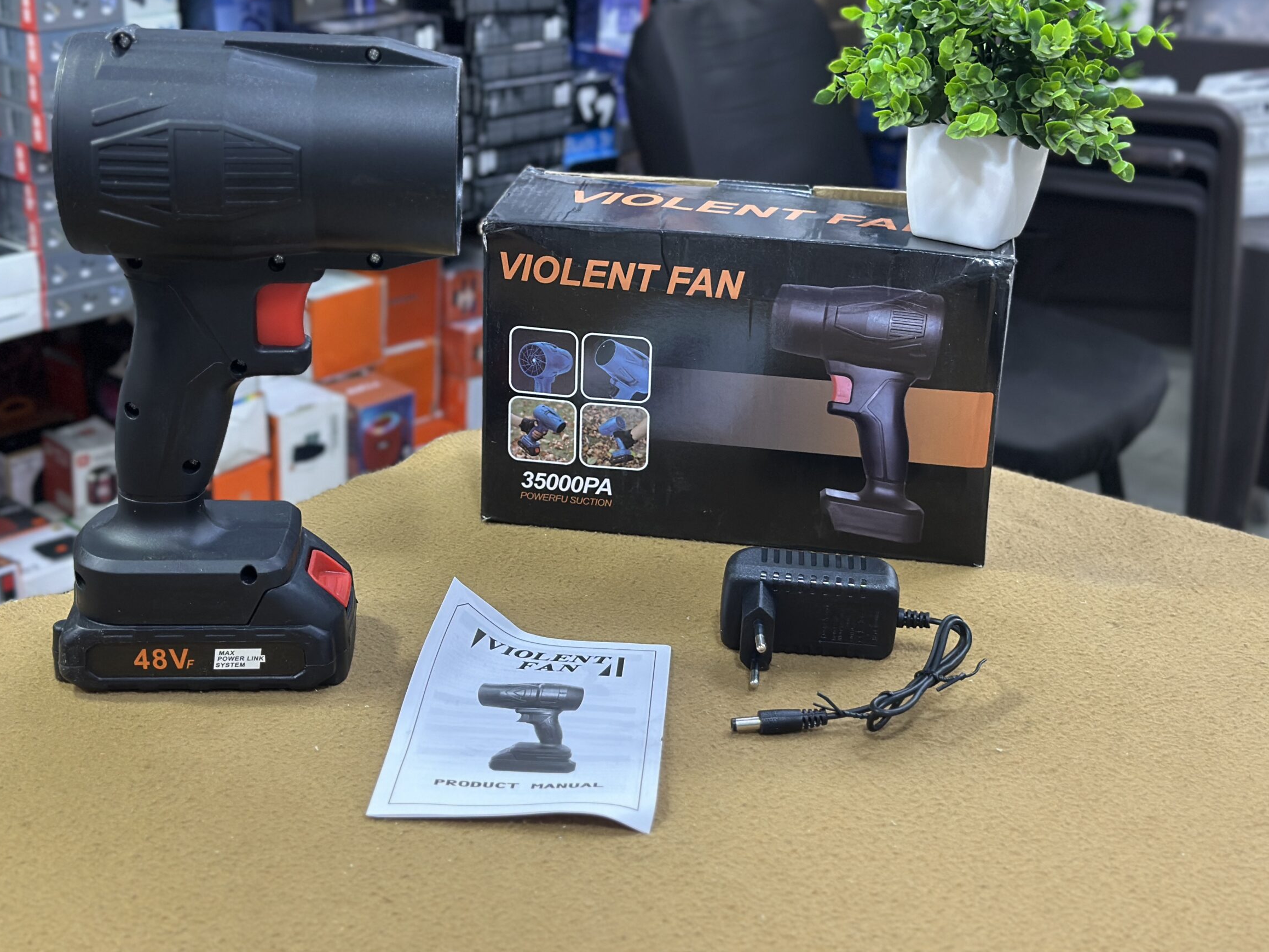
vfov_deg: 27.5
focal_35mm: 53
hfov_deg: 36.2
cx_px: 597
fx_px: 1943
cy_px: 432
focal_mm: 6.86
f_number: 1.78
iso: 250
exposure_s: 1/50
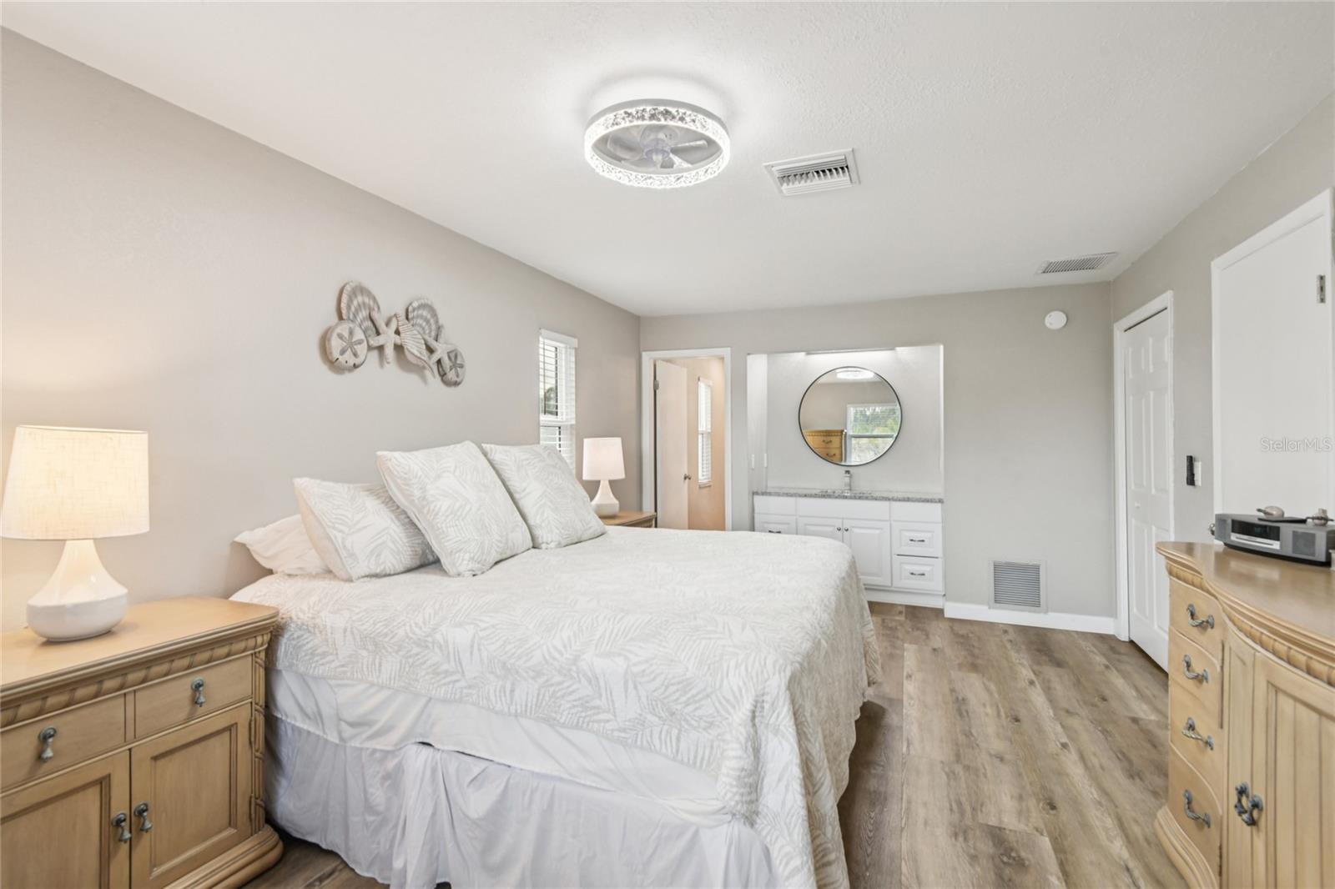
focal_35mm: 16
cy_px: 444
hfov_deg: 96.7
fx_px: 593
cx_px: 668
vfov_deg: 73.7
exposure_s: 1/30
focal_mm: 16
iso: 400
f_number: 8
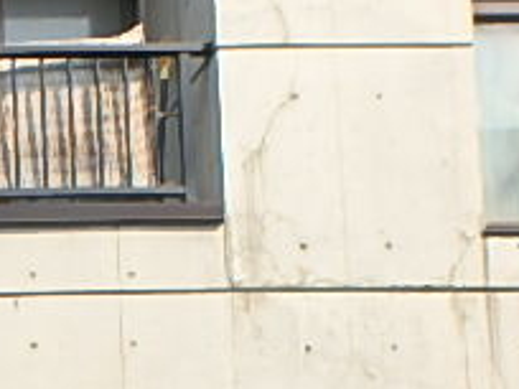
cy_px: 559
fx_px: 990
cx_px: -206
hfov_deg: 24.5
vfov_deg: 19.7
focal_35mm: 66
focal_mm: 3.7
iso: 125
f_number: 3.5
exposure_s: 1/640
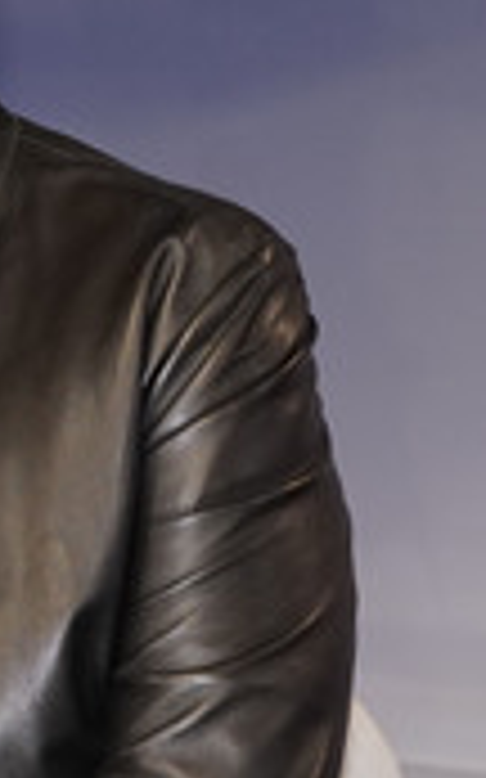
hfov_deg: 12.8
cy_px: 198
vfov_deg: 21.0
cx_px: -187
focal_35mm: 98
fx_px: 2079
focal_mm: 37
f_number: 5
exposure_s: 1/160
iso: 2000
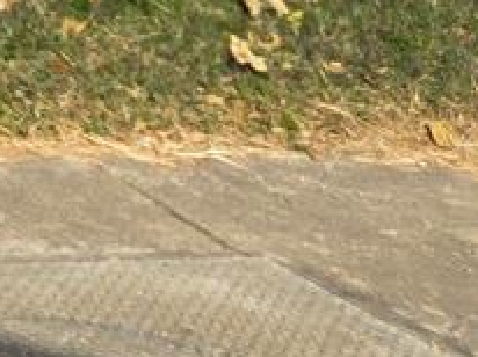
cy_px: -763
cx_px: -1051
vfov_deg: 7.2
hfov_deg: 8.7
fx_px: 2469
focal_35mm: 179
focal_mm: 6.3
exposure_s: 1/769
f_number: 1.7
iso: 12
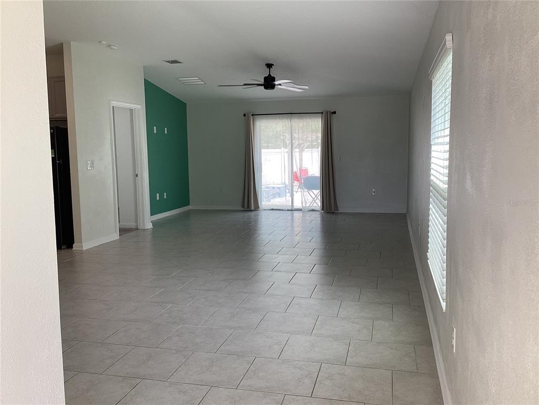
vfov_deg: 45.4
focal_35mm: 31
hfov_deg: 58.4
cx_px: 270
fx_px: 483
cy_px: 202
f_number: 2.4
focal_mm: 3.3
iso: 40
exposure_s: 1/120
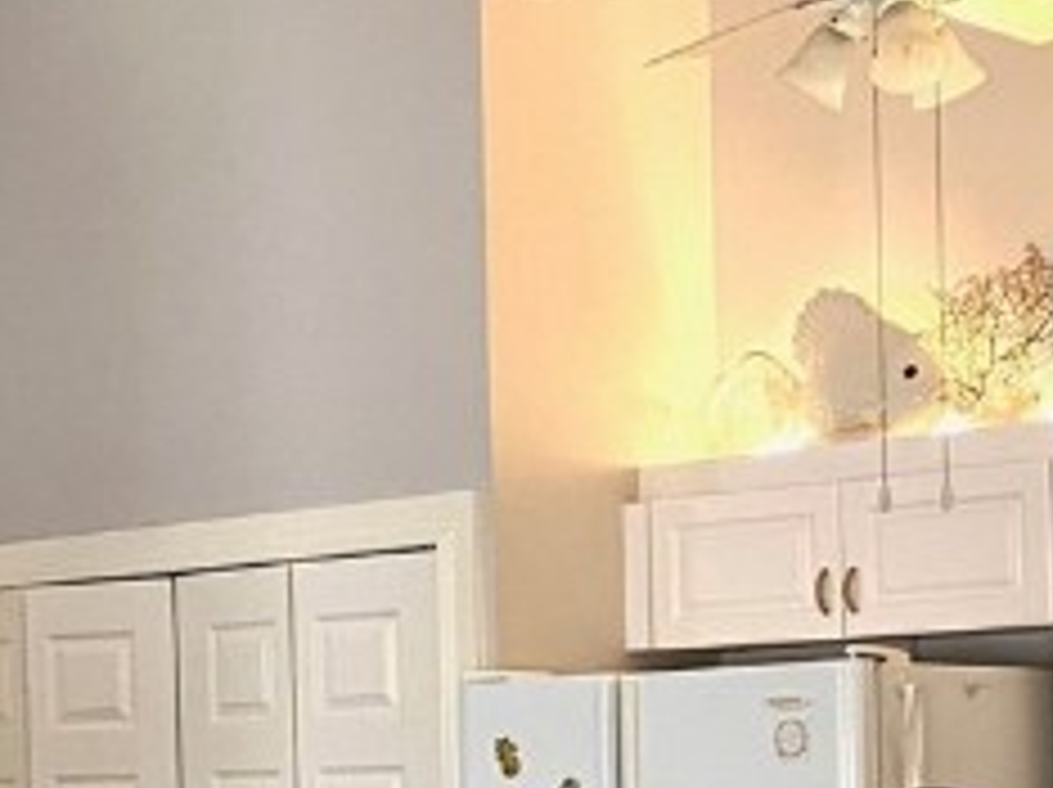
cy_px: 765
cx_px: 140
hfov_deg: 17.1
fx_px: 3464
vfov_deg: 12.8
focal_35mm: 114
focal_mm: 4.25
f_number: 1.8
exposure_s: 1/60
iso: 125
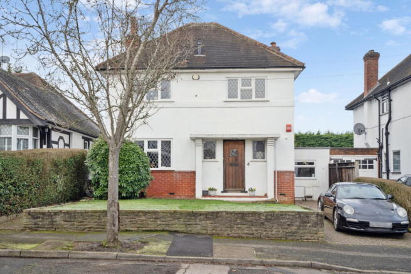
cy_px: 137
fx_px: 400
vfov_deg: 37.9
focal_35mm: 35
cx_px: 206
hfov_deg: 54.4
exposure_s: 1/100
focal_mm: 35
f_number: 10
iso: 640
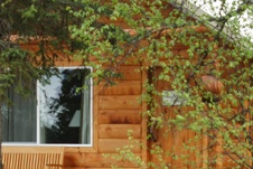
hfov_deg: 9.8
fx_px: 1470
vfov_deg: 6.6
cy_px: 120
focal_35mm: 209
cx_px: 78
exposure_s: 1/160
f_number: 4.8
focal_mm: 42
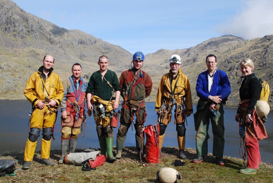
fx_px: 296
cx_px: 136
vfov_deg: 34.3
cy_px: 92
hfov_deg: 49.5
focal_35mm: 39
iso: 200
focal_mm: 26
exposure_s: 1/160
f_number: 9
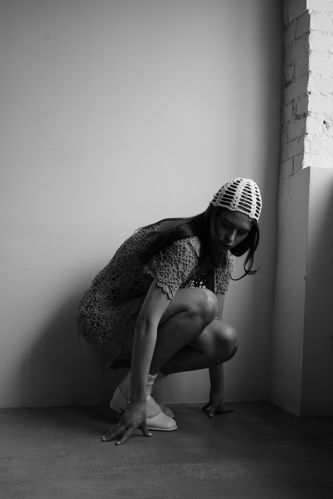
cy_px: 250
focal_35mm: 42
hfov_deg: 31.9
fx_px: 583
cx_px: 166
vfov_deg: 46.4
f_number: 5
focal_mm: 42
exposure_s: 1/100
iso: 250
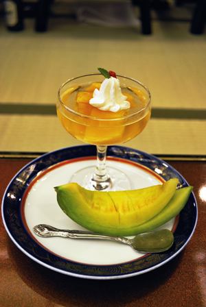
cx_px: 103
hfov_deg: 28.2
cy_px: 154
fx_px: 411
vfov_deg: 41.1
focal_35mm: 48
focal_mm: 32
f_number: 4.8
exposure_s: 1/60
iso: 320
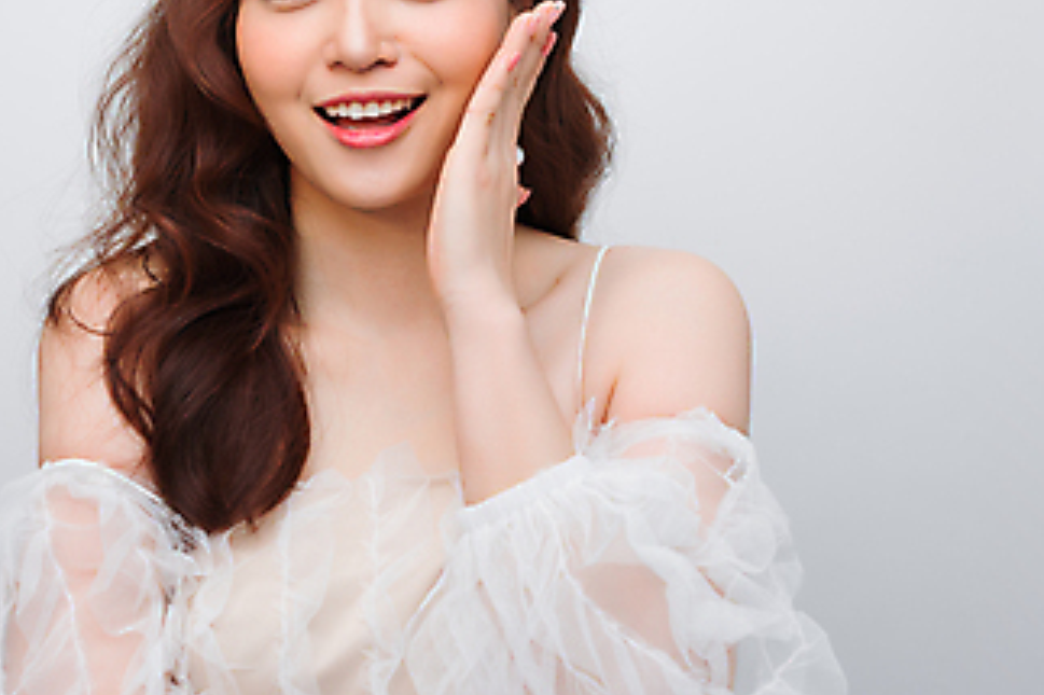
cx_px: 430
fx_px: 2696
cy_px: 133
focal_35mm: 93
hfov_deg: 21.9
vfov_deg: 14.6
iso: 200
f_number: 3.5
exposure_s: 1/160
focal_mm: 50
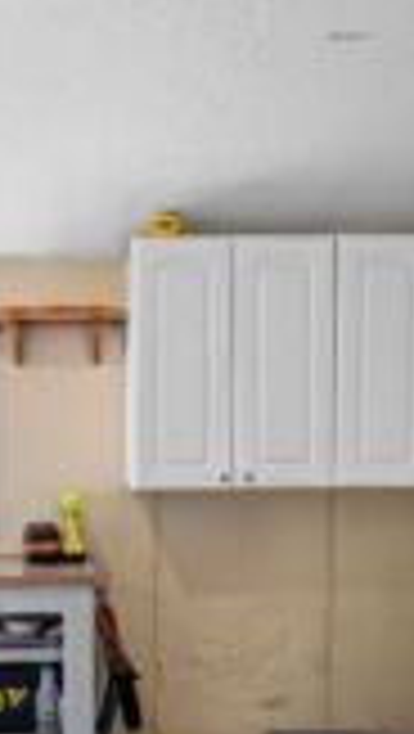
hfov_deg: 32.2
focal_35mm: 36
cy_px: 453
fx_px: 701
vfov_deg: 54.7
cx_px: 94
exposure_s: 1/2
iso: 400
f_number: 9
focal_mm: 14
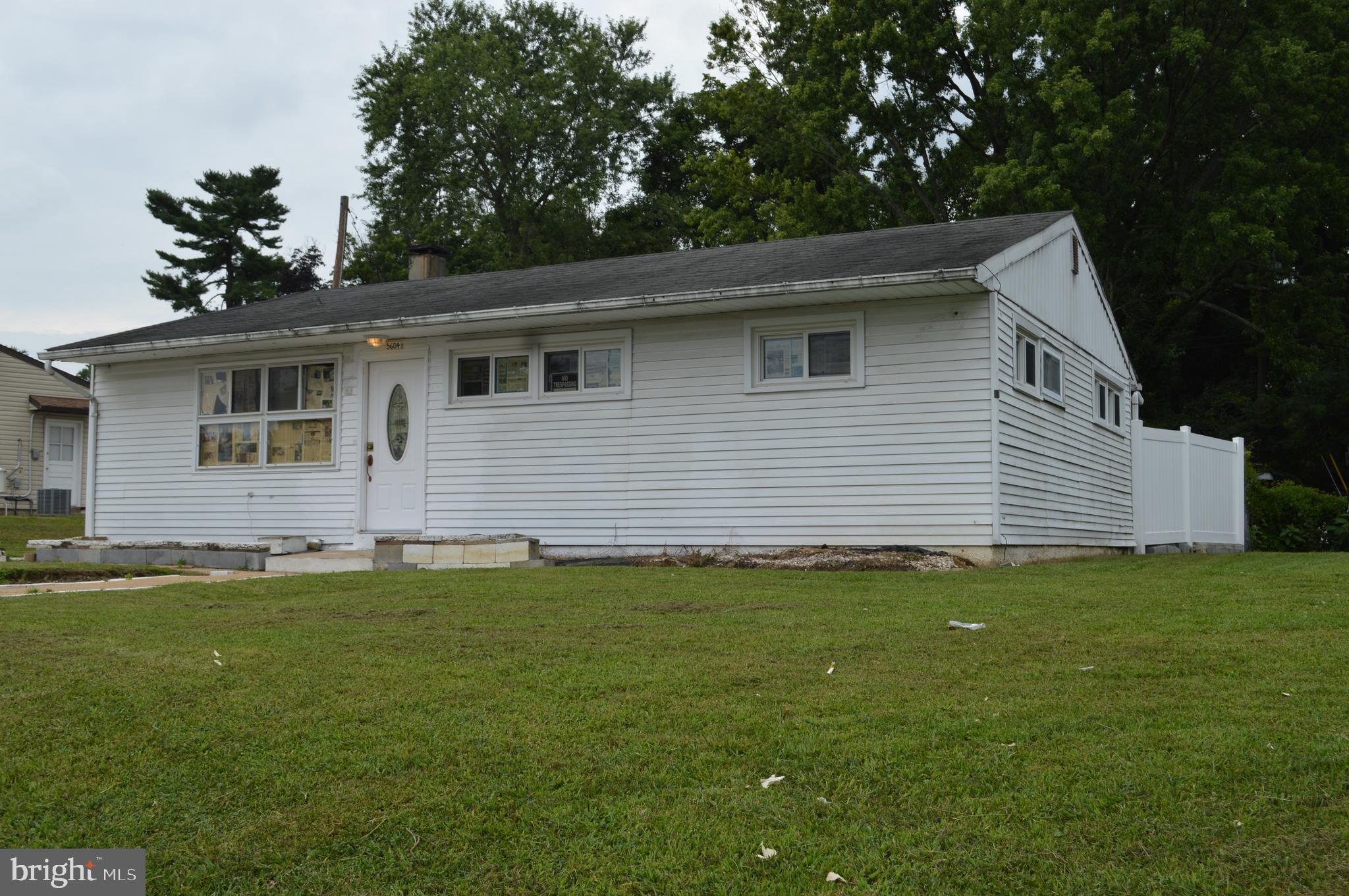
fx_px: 1348
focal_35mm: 36
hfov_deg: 53.2
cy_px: 448
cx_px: 674
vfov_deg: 36.8
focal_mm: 24
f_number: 7.1
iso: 100
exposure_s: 1/200
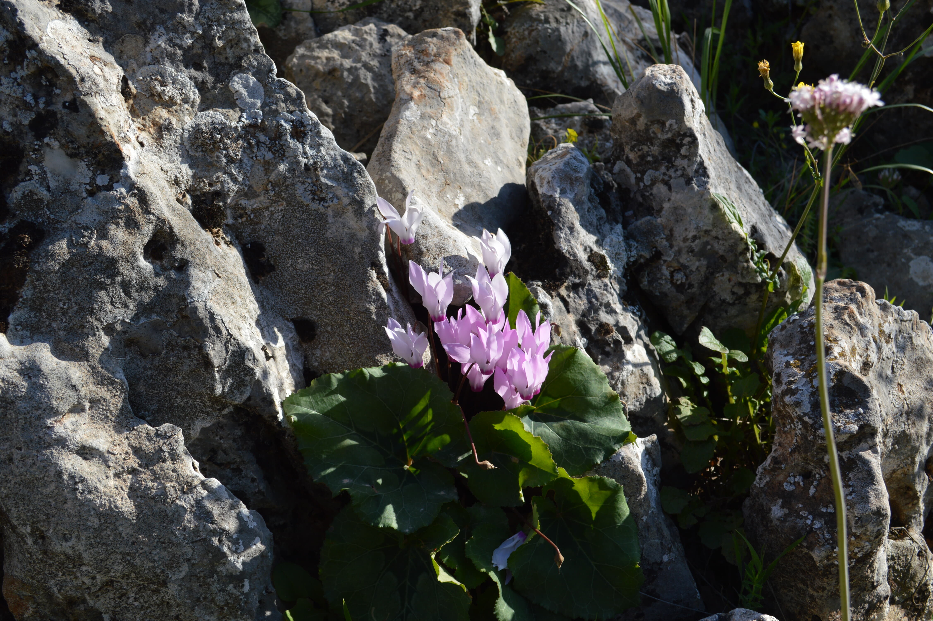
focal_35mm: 42
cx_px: 466
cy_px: 310
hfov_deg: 46.4
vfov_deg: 31.8
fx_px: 1088
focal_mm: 28
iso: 100
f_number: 7.1
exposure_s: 1/200
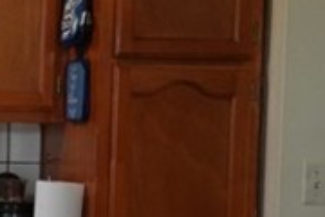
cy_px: 163
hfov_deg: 16.3
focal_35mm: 114
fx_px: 1029
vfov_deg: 12.0
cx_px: -166
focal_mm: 7.6
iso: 320
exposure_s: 1/80
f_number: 2
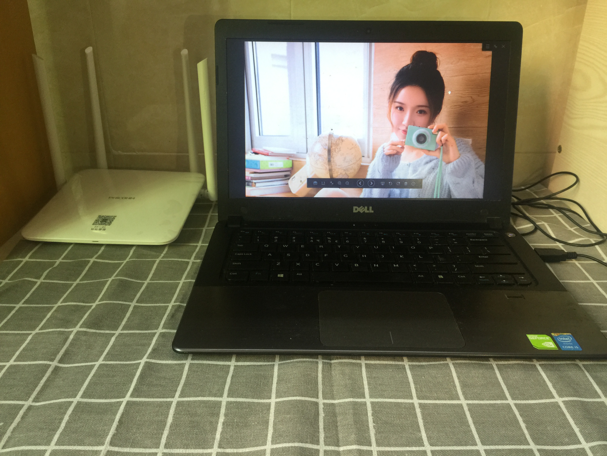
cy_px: 228
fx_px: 509
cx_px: 304
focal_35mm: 29
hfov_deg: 61.7
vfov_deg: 48.2
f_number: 2.2
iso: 64
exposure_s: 1/33
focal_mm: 4.15
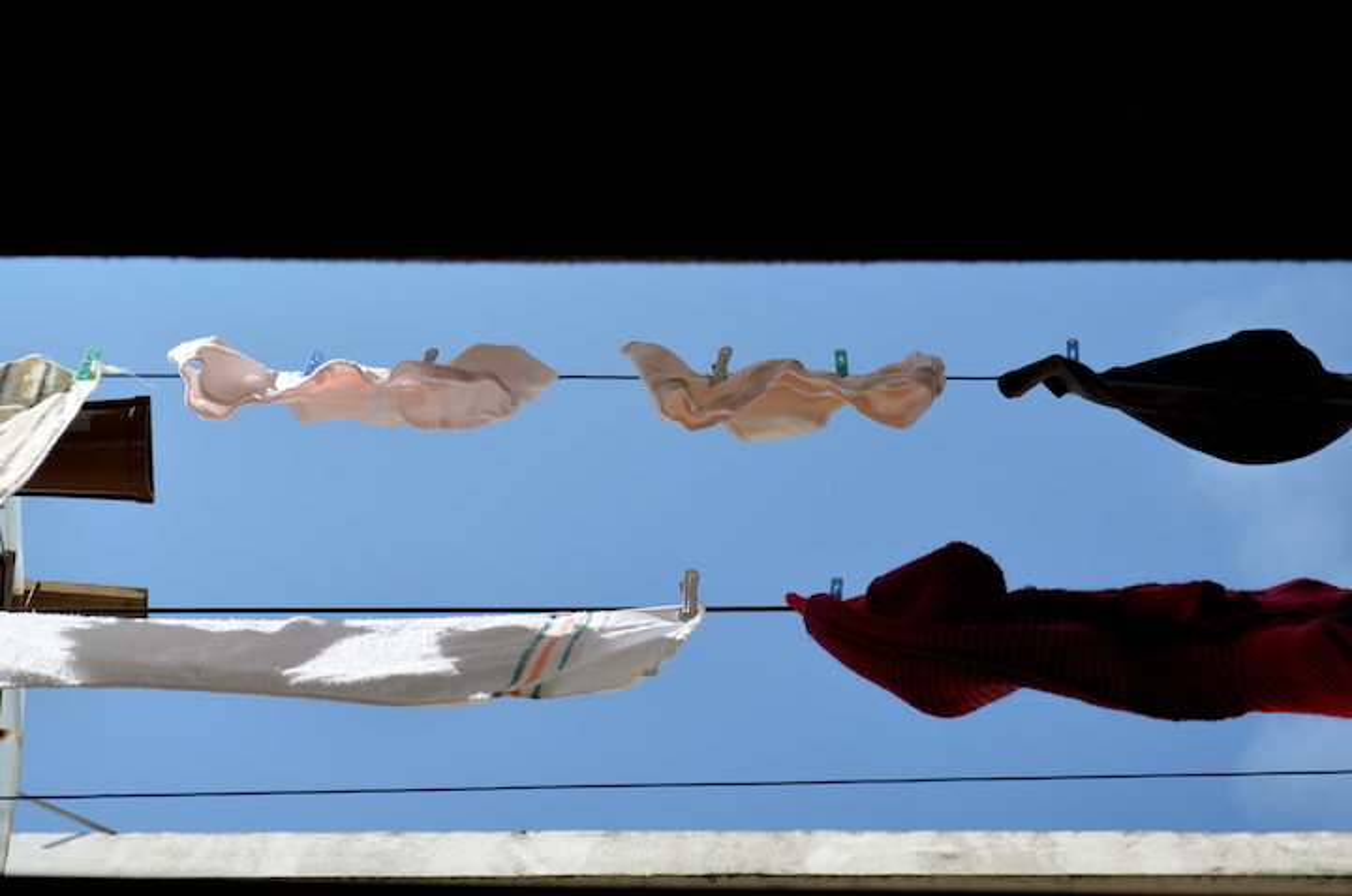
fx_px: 3092
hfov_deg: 24.7
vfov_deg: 16.5
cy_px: 448
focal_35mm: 82
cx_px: 676
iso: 100
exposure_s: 1/250
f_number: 8
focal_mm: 55
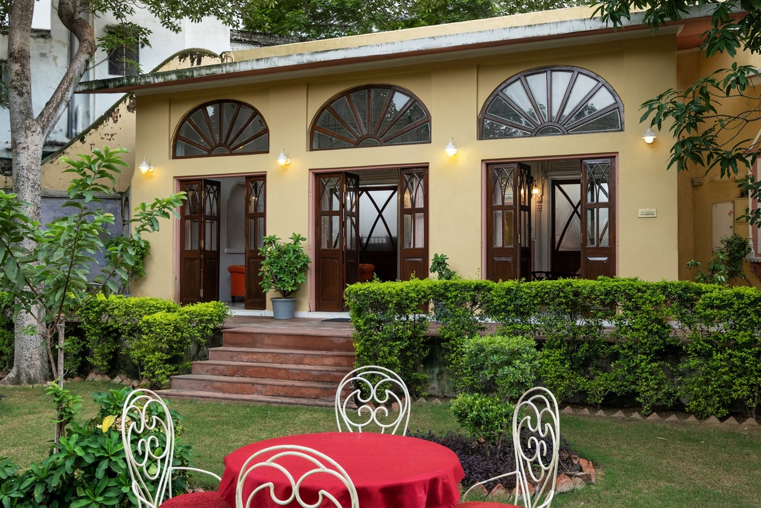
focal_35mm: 36
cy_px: 254
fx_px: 761
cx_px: 380
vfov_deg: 36.9
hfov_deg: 53.1
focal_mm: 24
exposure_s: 1/25
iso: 160
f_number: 6.4
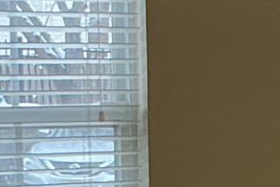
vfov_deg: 6.7
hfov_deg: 8.2
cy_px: 152
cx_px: 896
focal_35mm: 204
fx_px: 1587
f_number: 1.8
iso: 50
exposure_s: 1/60
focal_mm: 3
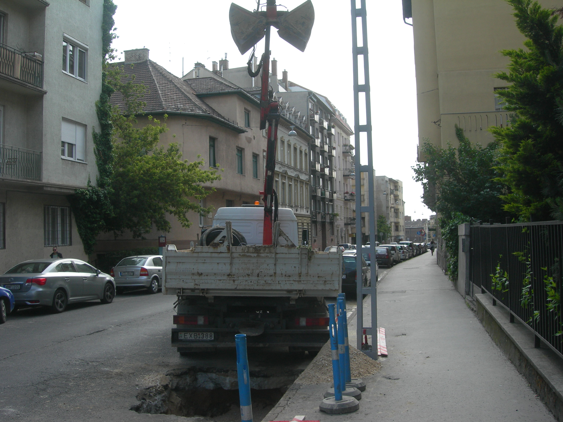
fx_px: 618
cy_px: 211
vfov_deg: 37.7
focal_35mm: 38
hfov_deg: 49.0
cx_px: 282
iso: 50
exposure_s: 1/211
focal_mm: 7.8
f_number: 4.8
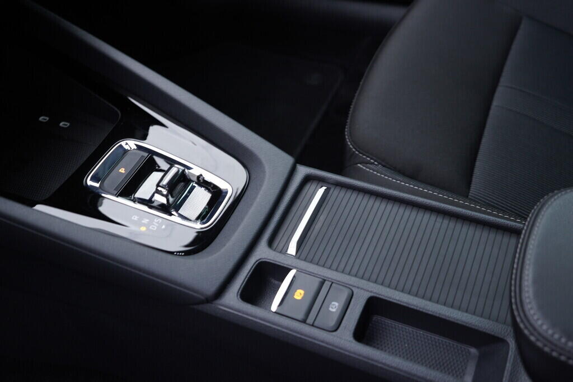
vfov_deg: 36.9
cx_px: 286
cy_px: 191
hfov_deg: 53.1
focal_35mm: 36
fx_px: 573
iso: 200
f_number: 2.8
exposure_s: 1/40
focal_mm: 24
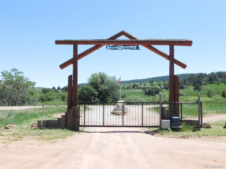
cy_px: 84
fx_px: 196
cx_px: 113
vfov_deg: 46.8
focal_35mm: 30
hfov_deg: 60.0
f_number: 6.4
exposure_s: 1/1500
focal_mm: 5.3
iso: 800
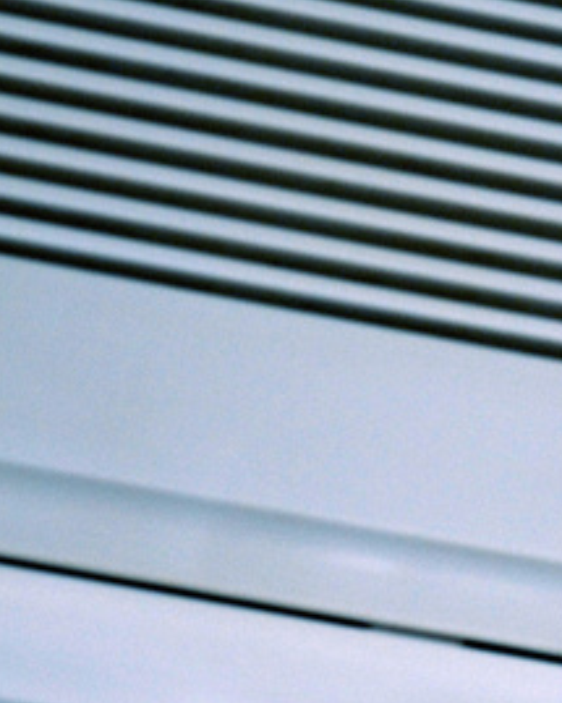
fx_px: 12856
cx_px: 2108
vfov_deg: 3.1
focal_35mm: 618
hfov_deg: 2.5
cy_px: 781
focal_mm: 70
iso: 100
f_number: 5.6
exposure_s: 1/10
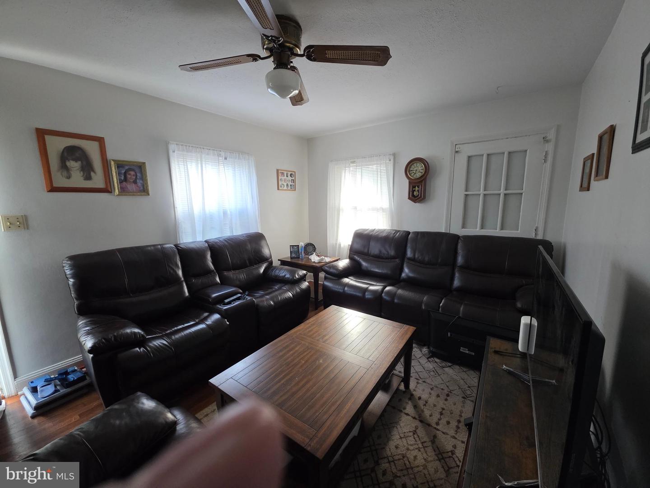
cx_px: 325
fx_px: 244
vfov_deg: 89.9
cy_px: 244
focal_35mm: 13
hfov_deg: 106.2
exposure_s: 1/60
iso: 400
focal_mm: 2.2
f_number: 1.9
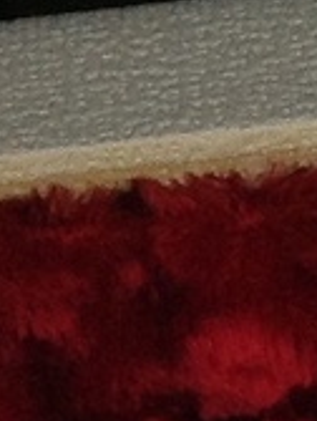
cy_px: 1486
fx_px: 4063
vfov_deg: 5.4
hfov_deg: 4.4
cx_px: 785
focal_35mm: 334
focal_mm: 4.28
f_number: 2.4
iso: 80
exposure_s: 1/120
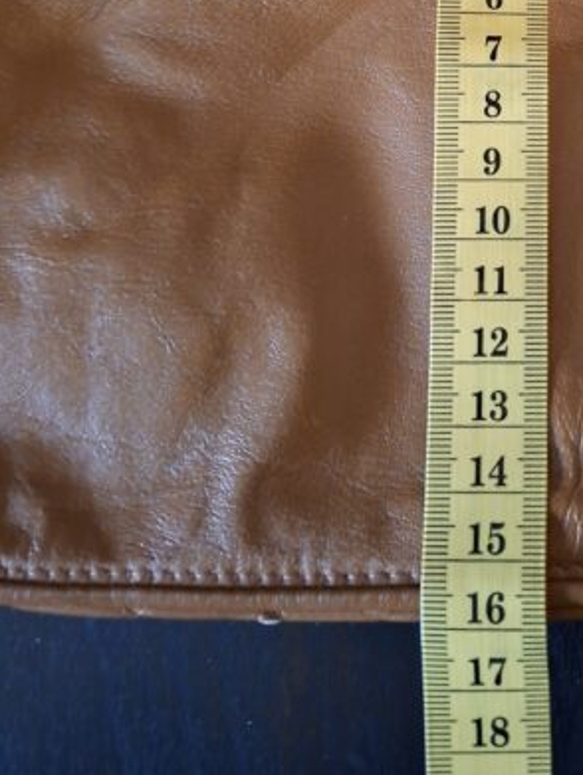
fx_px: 1054
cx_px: 593
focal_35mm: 47
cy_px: 20
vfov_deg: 36.7
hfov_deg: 28.8
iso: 800
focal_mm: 5.54
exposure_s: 1/20
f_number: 1.8
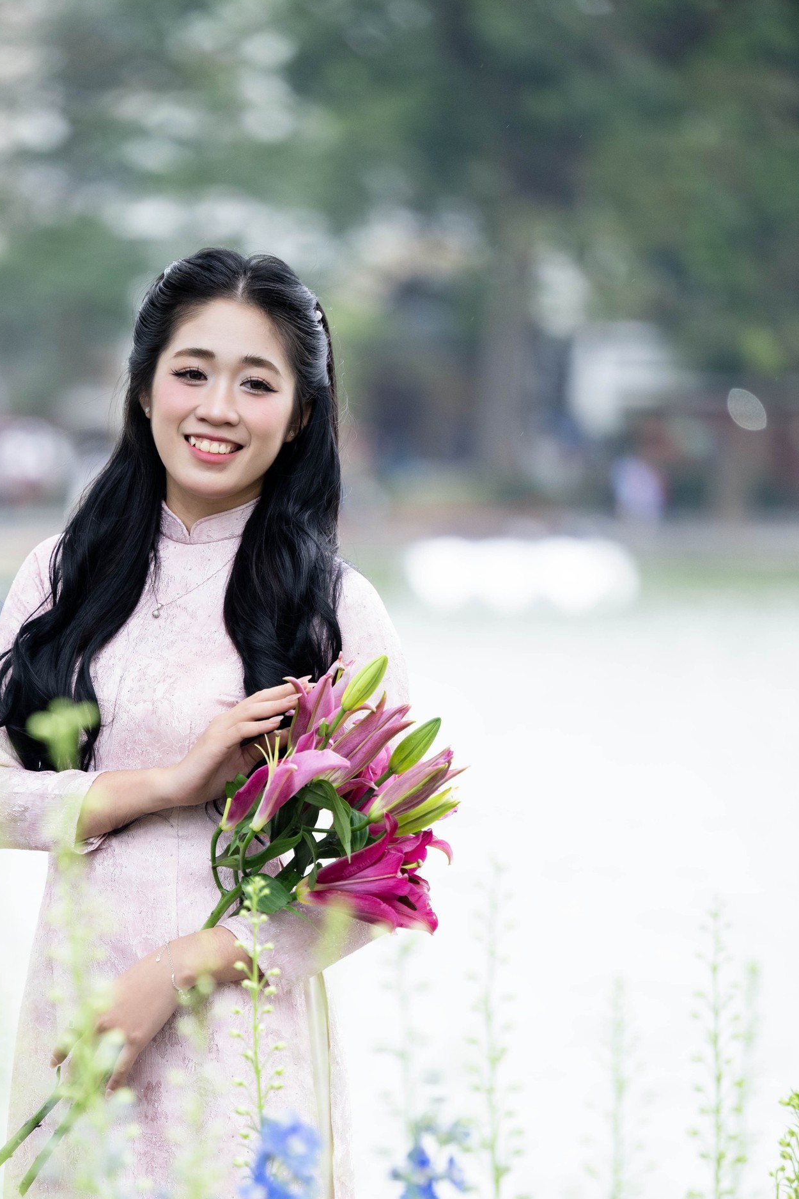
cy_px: 934
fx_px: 8522
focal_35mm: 256
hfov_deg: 5.4
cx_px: 175
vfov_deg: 8.0
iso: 500
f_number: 2.8
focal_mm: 160
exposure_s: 1/250
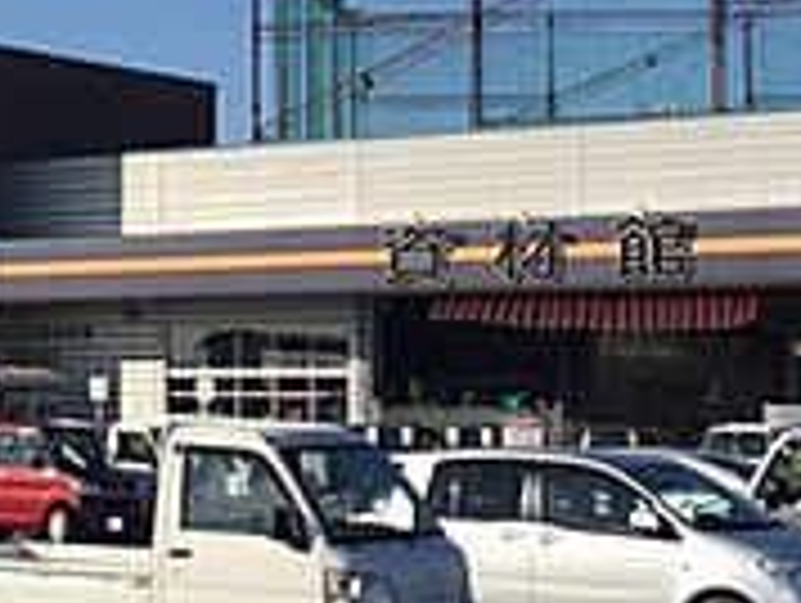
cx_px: 220
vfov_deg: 14.5
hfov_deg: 19.3
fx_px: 2340
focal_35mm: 101
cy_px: 34
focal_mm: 4.15
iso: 32
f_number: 2.2
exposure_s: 1/2825
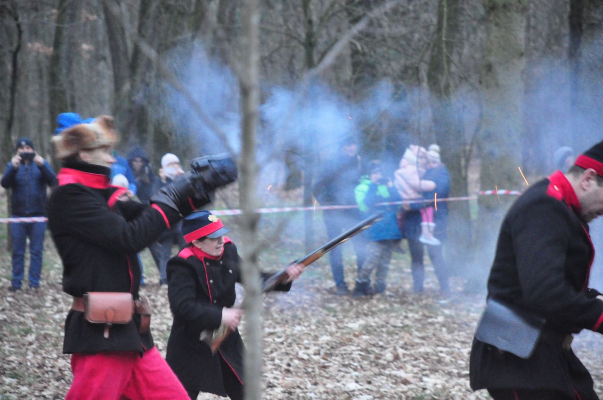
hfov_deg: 10.2
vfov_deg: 6.8
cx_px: 302
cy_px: 200
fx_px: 3388
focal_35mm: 202
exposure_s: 1/20
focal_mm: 135
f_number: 5.6
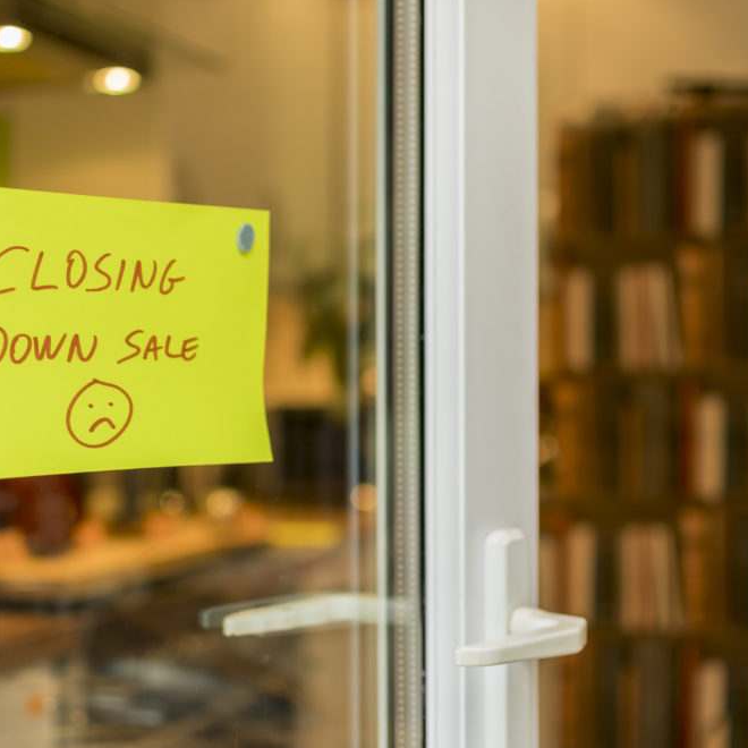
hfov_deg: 25.5
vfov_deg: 25.5
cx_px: 309
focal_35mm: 68
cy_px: 373
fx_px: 1654
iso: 100
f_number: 2.2
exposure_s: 1/40
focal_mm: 35
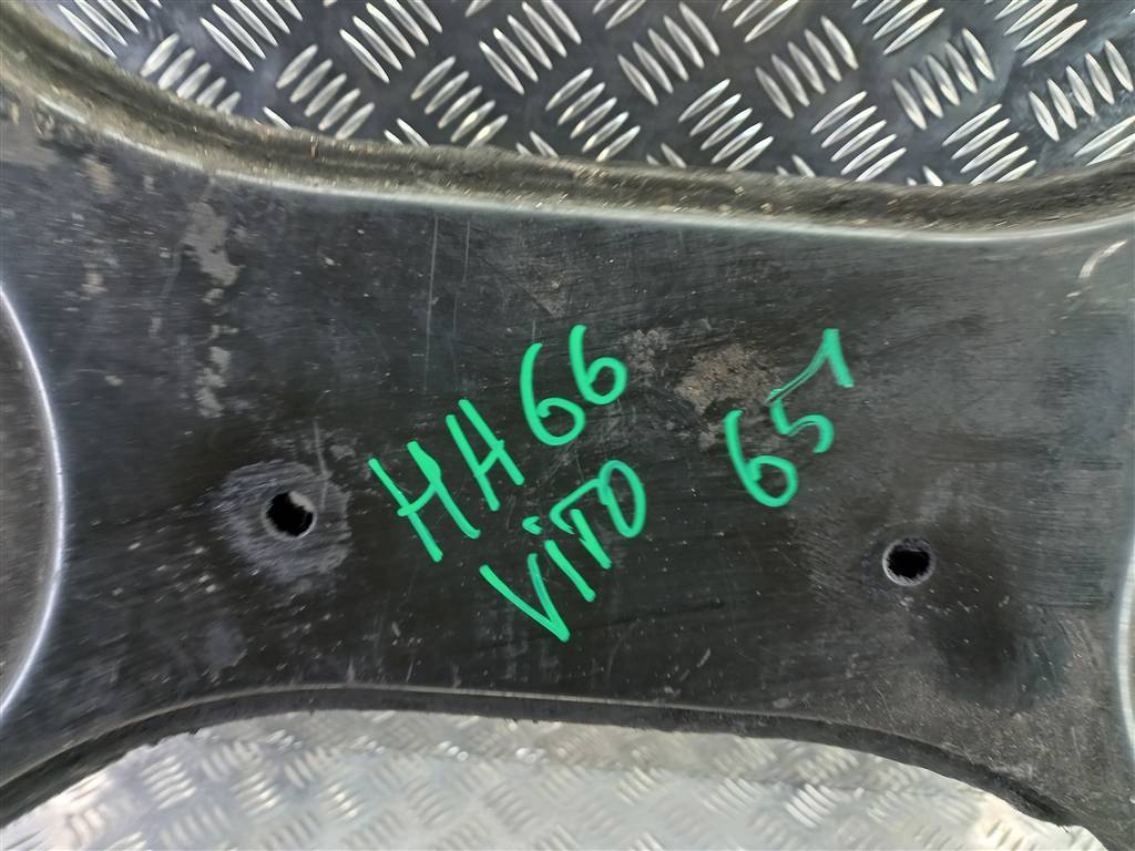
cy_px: 426
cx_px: 568
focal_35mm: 25
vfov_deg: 54.9
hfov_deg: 69.4
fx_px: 820
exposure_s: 1/33
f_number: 1.8
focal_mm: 4.6
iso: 160
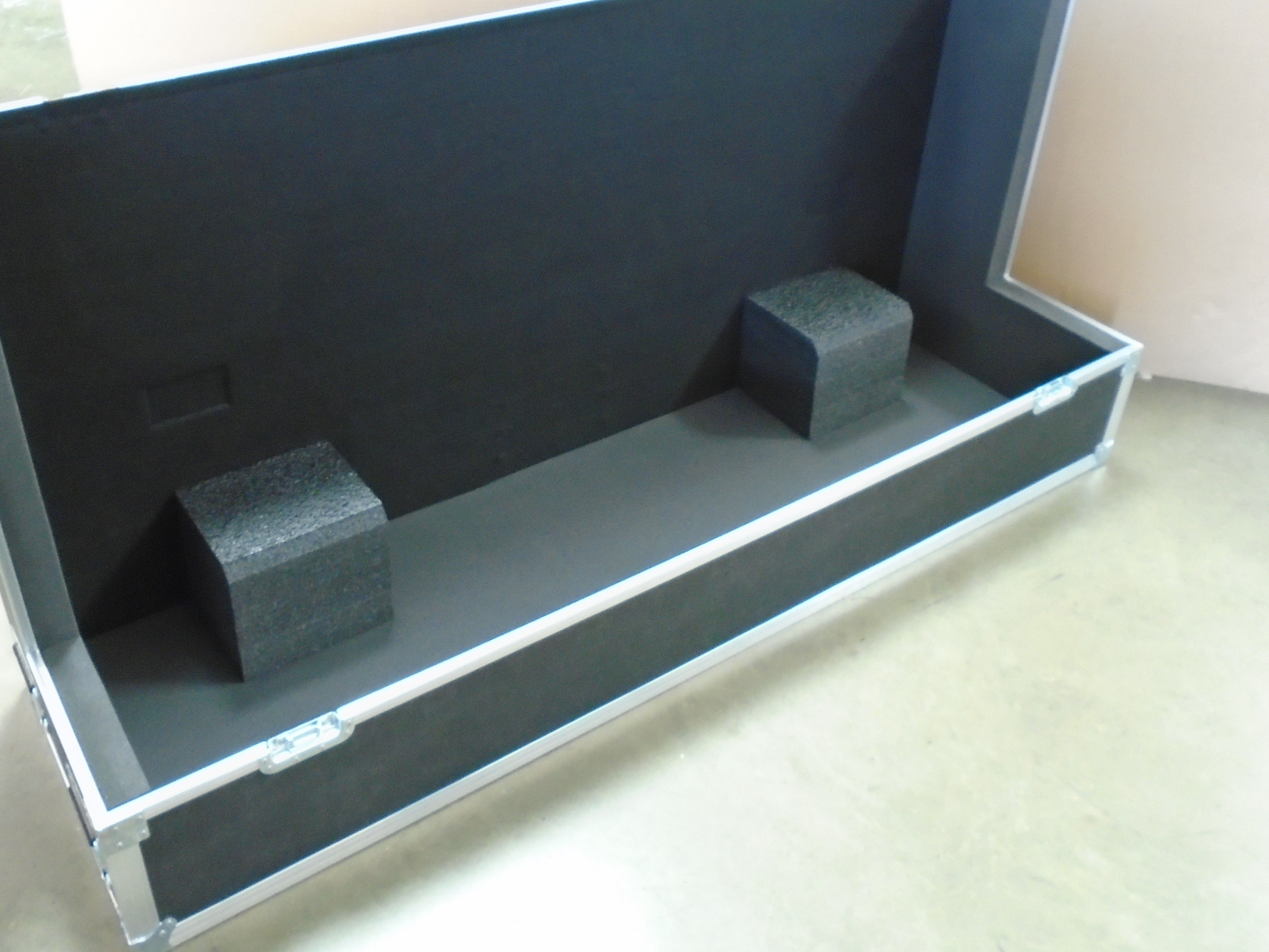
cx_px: 557
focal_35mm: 33
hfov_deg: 55.2
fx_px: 1210
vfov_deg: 42.7
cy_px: 368
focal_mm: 4.6
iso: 400
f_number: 3.2
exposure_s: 1/13
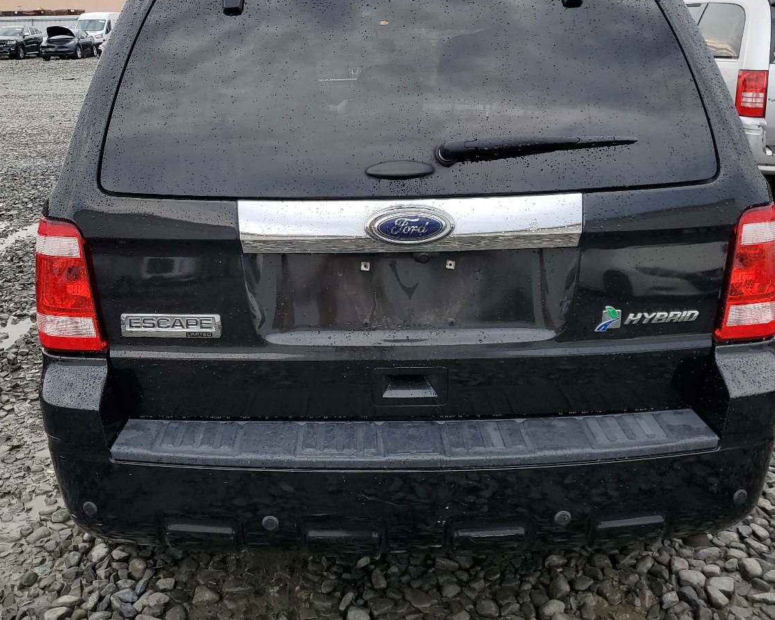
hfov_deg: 50.2
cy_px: 272
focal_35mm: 36
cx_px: 355
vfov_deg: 41.1
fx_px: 826
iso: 50
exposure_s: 1/417
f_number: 1.5
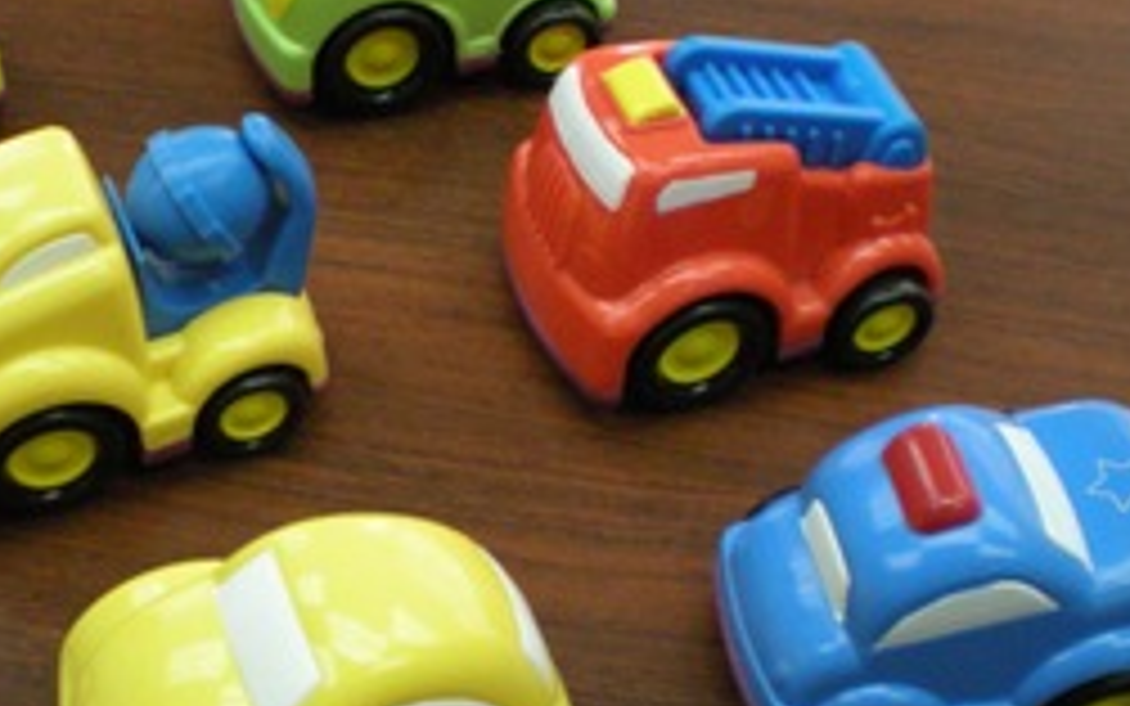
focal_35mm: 72
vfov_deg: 18.1
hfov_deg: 28.4
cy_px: 342
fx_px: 2218
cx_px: 387
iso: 391
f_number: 3.1
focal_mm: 6.3
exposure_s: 1/136
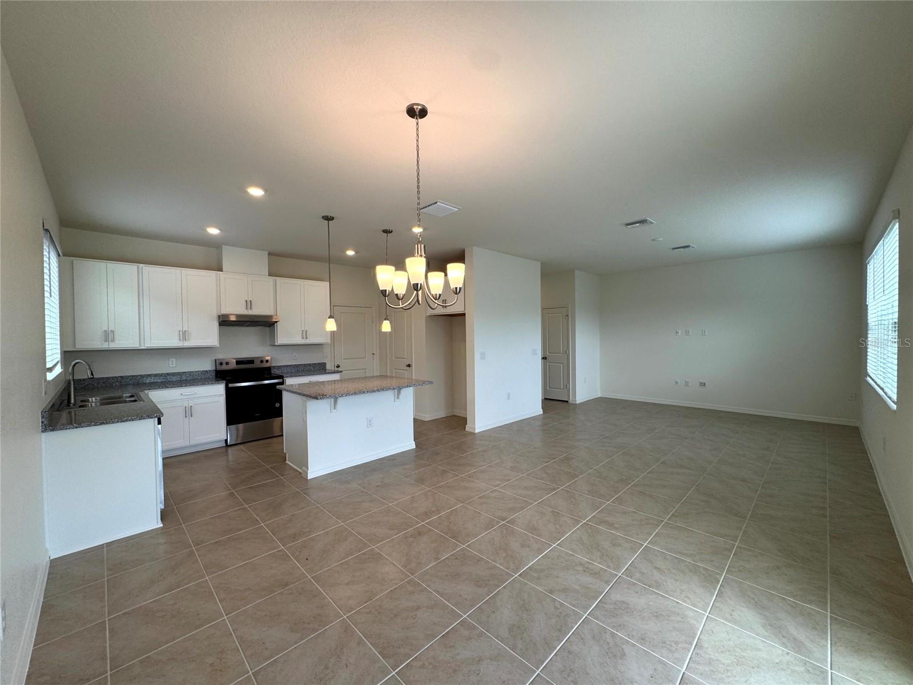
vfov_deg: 85.7
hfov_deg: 102.1
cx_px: 456
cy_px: 342
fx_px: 369
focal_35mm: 14
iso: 64
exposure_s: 1/120
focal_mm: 2.22
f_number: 2.2
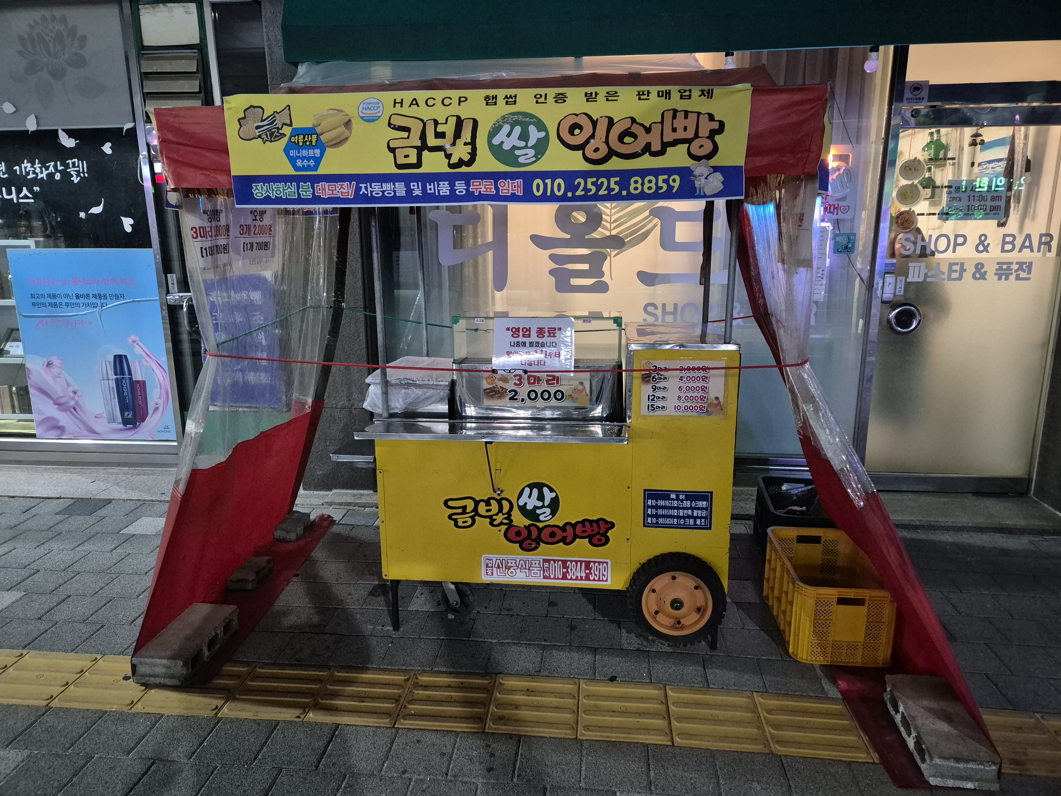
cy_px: 398
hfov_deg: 73.9
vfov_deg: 58.9
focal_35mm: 23
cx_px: 530
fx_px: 705
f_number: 1.8
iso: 1600
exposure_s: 1/60
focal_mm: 5.4
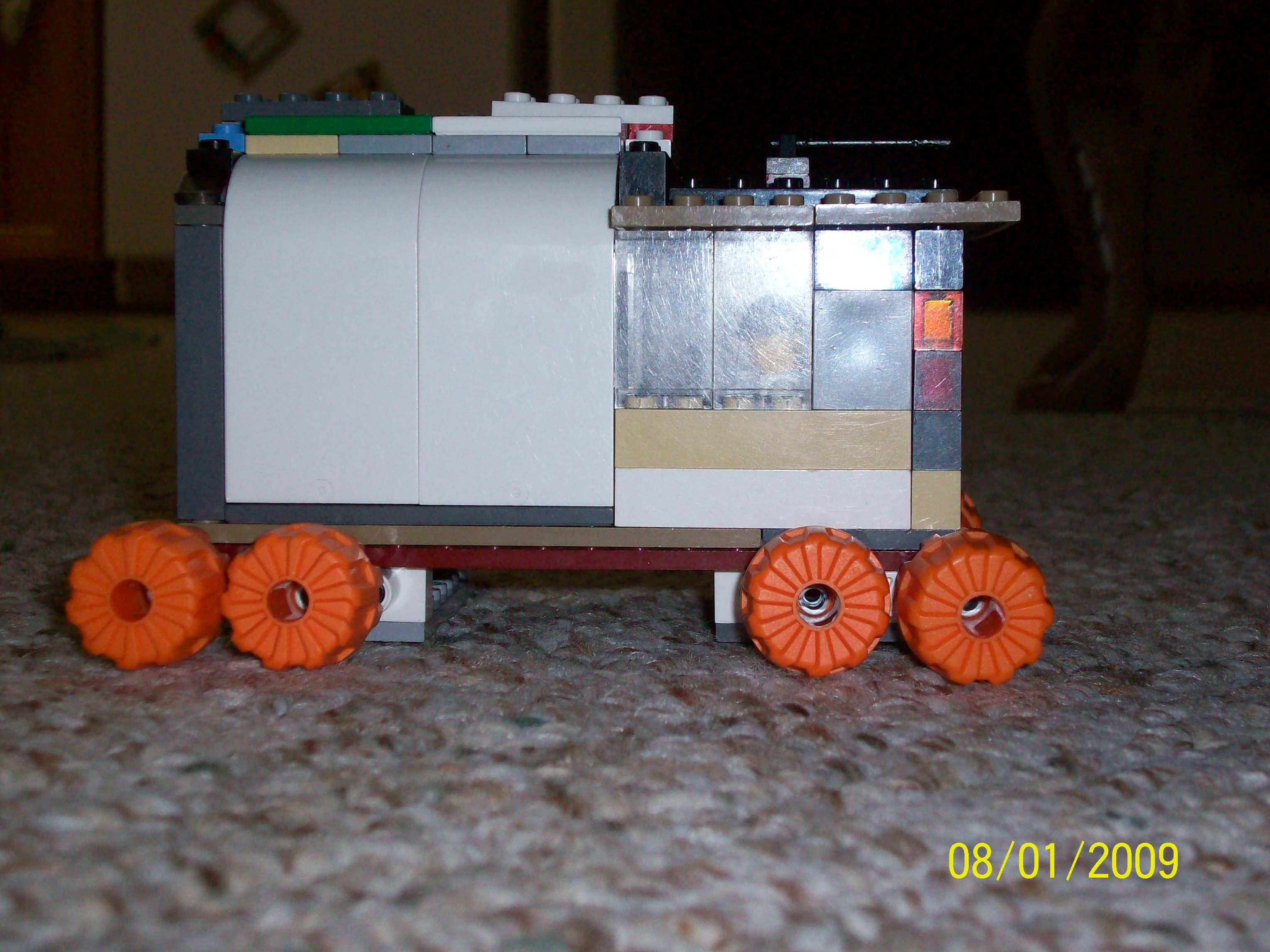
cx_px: 635
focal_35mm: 64
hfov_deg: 30.3
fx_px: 2348
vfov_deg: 22.9
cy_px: 476
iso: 160
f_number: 3.8
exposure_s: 1/90.6
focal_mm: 10.7
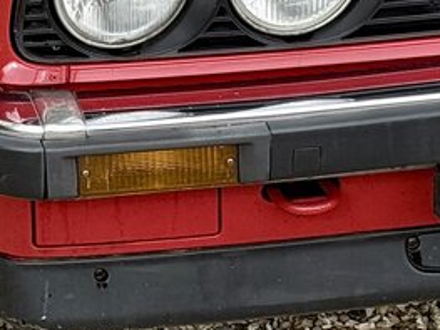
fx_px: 2973
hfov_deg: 8.4
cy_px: -240
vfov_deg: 6.2
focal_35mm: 234
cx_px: 348
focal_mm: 6.76
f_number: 1.78
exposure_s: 1/794
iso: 64
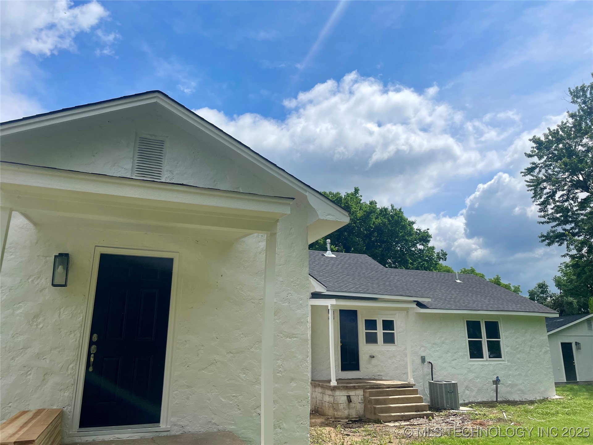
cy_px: 222
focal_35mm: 26
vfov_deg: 53.1
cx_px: 296
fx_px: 445
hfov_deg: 67.3
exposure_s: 1/8403
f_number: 1.6
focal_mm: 4.2
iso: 32
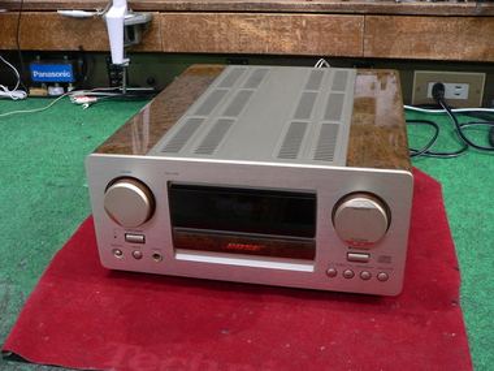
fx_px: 571
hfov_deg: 46.8
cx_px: 247
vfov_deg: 36.0
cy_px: 186
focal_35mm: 40
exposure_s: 1/15
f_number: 2.8
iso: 200
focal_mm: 6.7
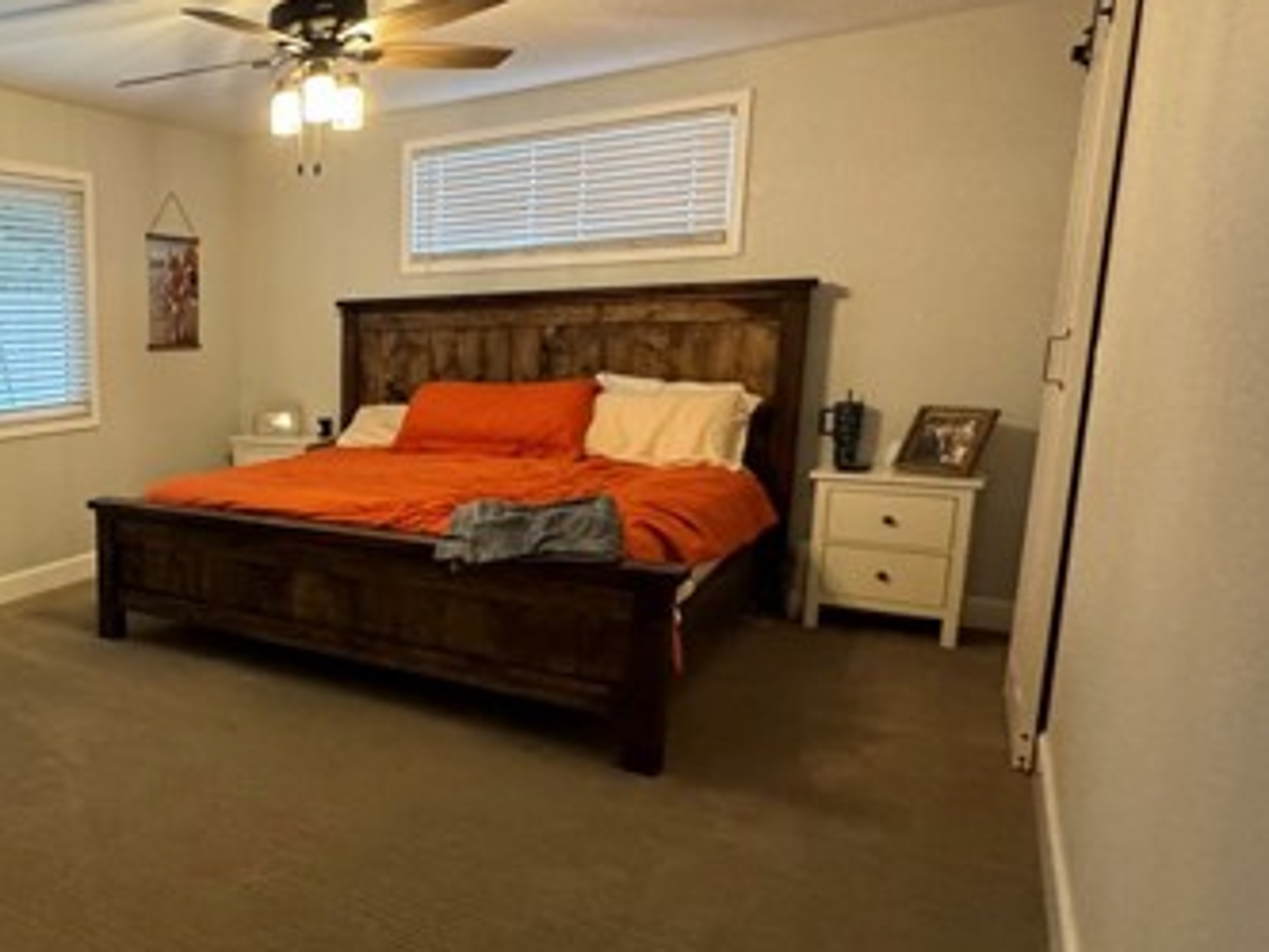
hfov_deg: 55.0
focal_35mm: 27
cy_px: 497
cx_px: 84
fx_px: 990
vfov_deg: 51.3
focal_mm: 2.22
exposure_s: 1/60
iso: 800
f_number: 2.2
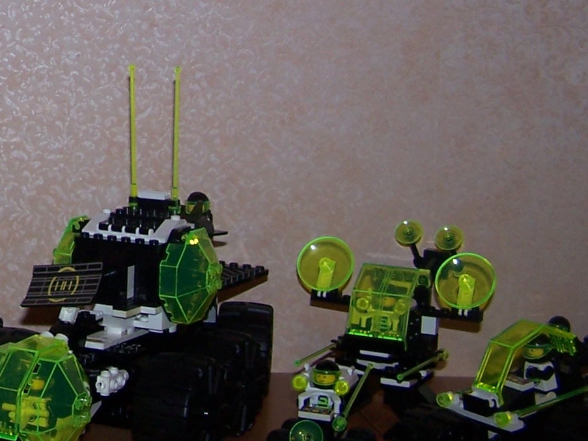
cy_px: 51
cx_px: -100
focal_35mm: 97
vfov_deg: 15.1
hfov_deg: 19.2
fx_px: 1647
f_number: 2.8
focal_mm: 6.3
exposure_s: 1/60
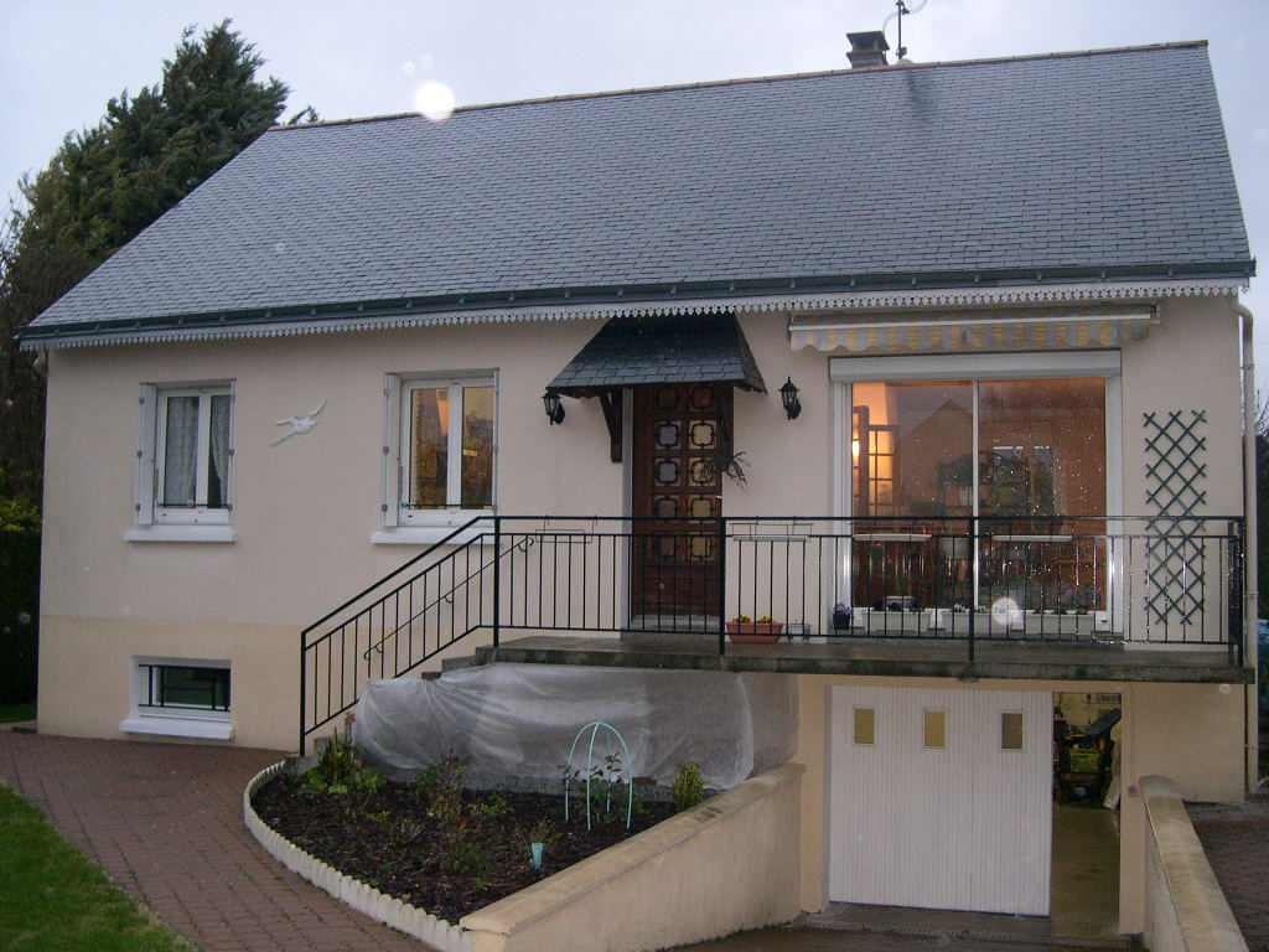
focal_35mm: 38
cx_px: 634
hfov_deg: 49.0
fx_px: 1393
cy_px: 476
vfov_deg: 37.7
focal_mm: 8
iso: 364
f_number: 2.8
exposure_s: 1/60
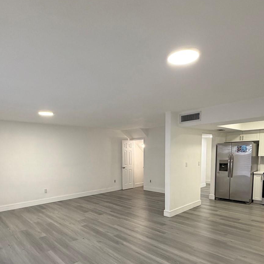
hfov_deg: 67.2
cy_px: 175
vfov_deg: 65.6
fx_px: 198
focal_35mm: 23
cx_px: 122
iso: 200
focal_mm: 2.22
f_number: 2.2
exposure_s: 1/60
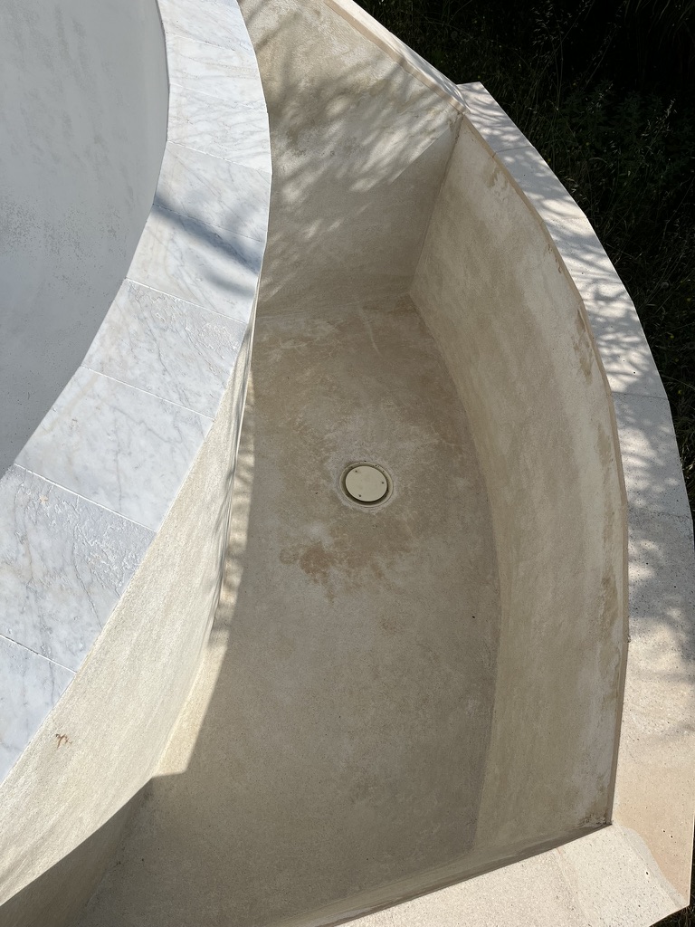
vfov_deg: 67.3
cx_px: 348
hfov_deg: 53.1
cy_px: 464
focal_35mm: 26
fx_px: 696
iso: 50
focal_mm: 5.1
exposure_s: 1/6173
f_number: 1.6
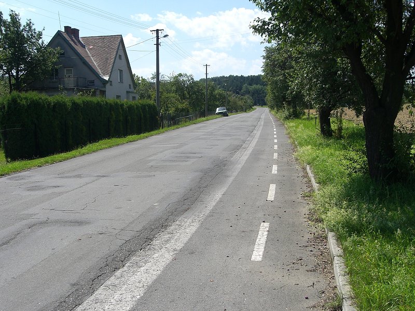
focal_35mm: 38
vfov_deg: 37.7
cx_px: 208
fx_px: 456
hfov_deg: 49.0
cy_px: 156
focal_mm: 6.3
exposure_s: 1/640
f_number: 4.4
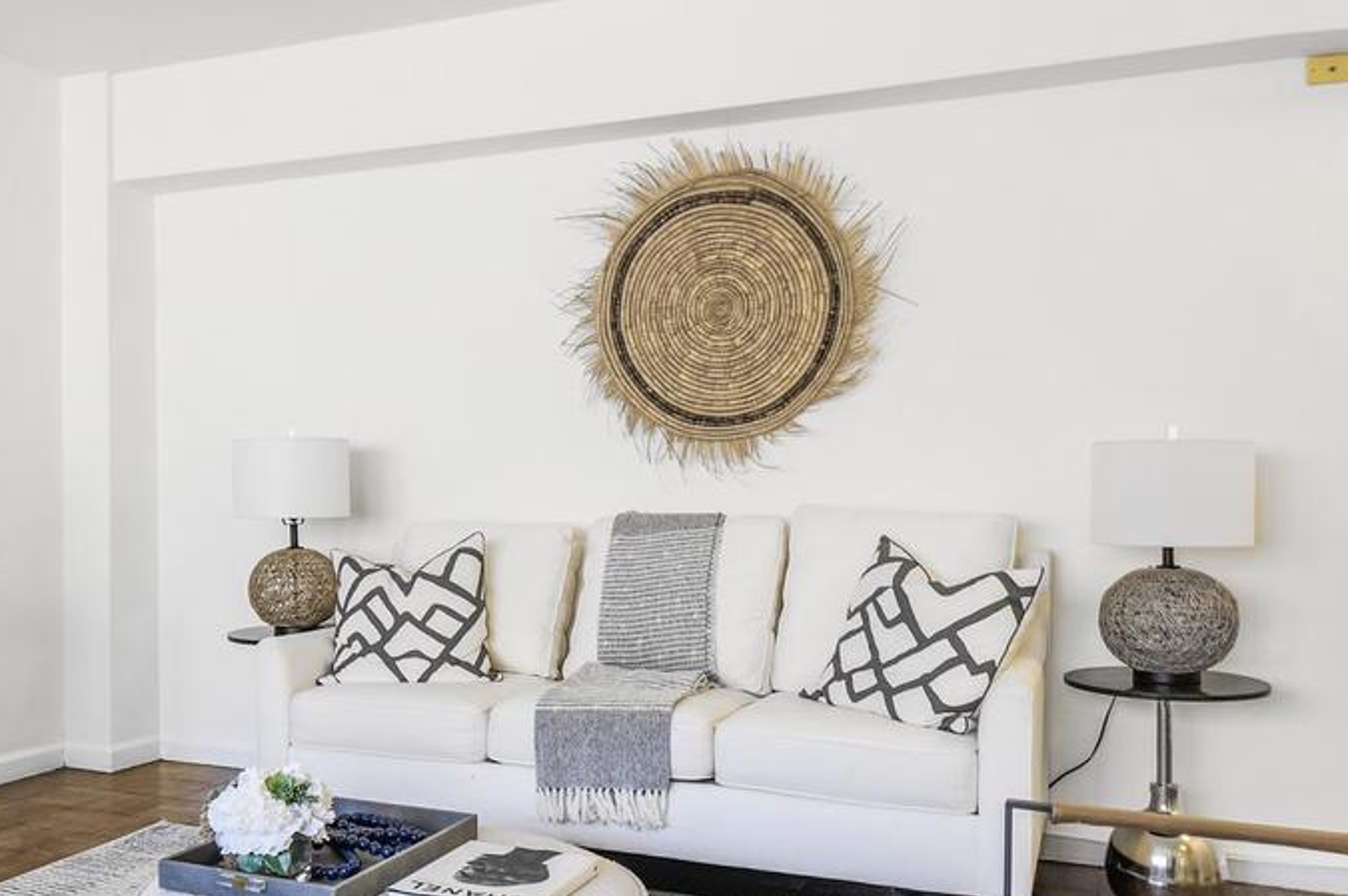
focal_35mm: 32
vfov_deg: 40.4
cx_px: 487
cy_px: 621
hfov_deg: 57.9
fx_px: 1197
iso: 200
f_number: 8
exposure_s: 1/5
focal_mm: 10
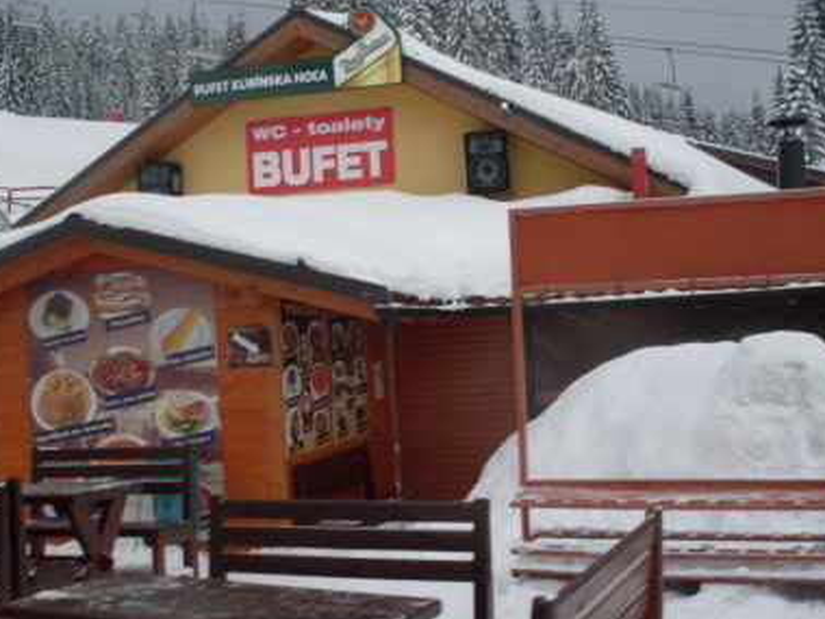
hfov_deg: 39.7
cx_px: 402
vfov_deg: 30.3
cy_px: 300
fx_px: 1144
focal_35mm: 48
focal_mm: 6.3
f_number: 8.4
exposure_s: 1/90
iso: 80
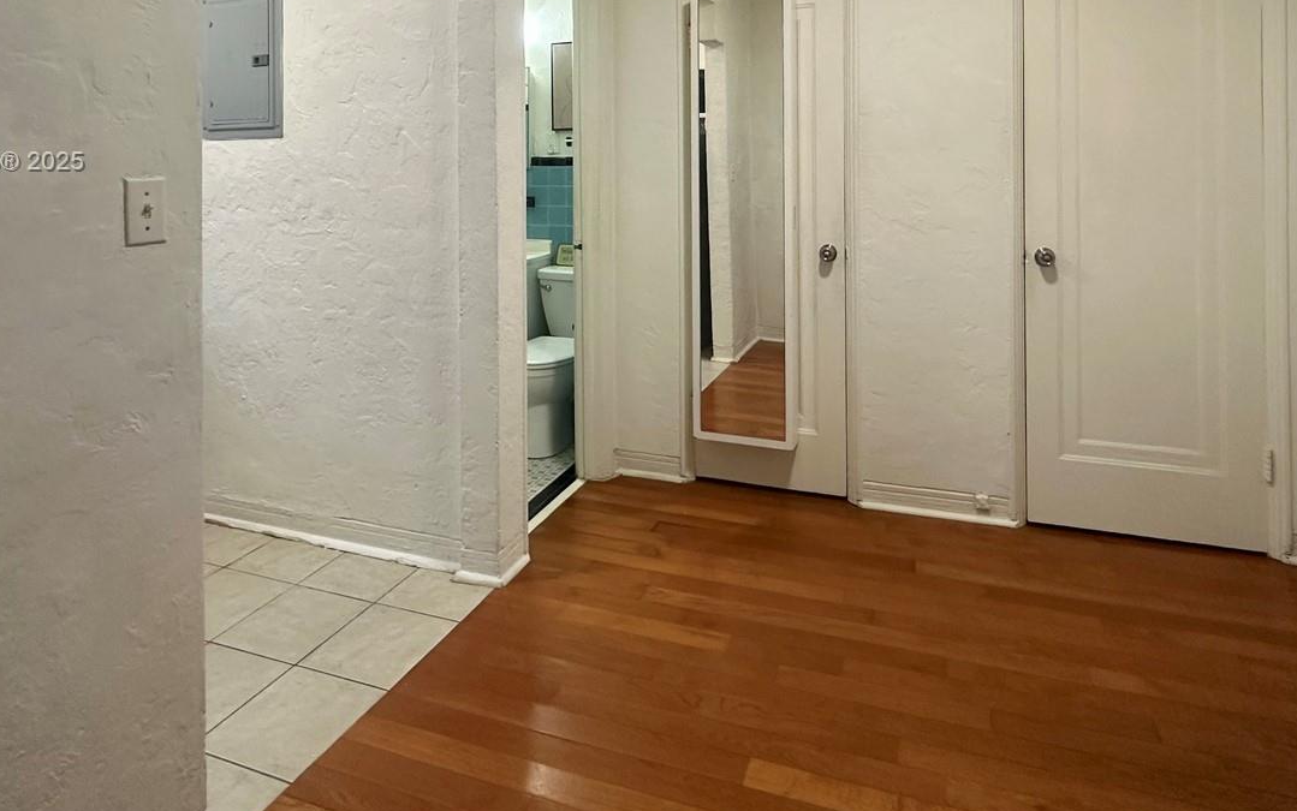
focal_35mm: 22
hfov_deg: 79.6
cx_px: 661
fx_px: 778
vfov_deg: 51.7
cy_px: 163
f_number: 2.2
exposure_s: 1/60
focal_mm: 2.22
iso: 200
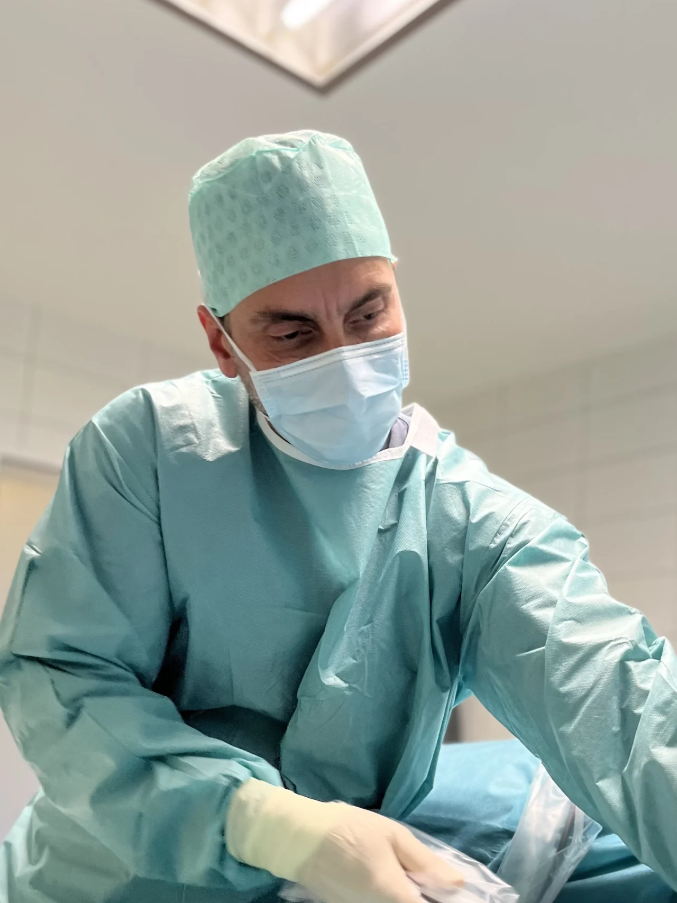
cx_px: 397
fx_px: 1017
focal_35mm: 39
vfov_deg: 47.2
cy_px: 594
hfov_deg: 36.7
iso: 80
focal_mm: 5.1
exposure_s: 1/50
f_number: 1.6
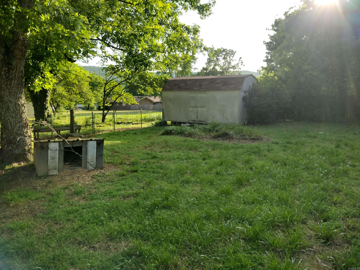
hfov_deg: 65.3
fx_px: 281
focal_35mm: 27
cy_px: 135
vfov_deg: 51.4
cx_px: 180
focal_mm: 4.71
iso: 100
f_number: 1.7
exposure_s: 1/799
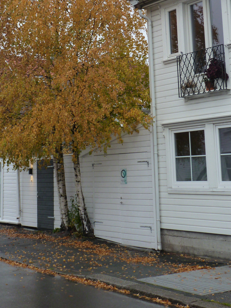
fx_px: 596
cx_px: 65
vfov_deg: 28.3
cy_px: 54
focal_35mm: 67
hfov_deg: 21.8
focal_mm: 7.1
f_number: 3
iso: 125
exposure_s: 1/125
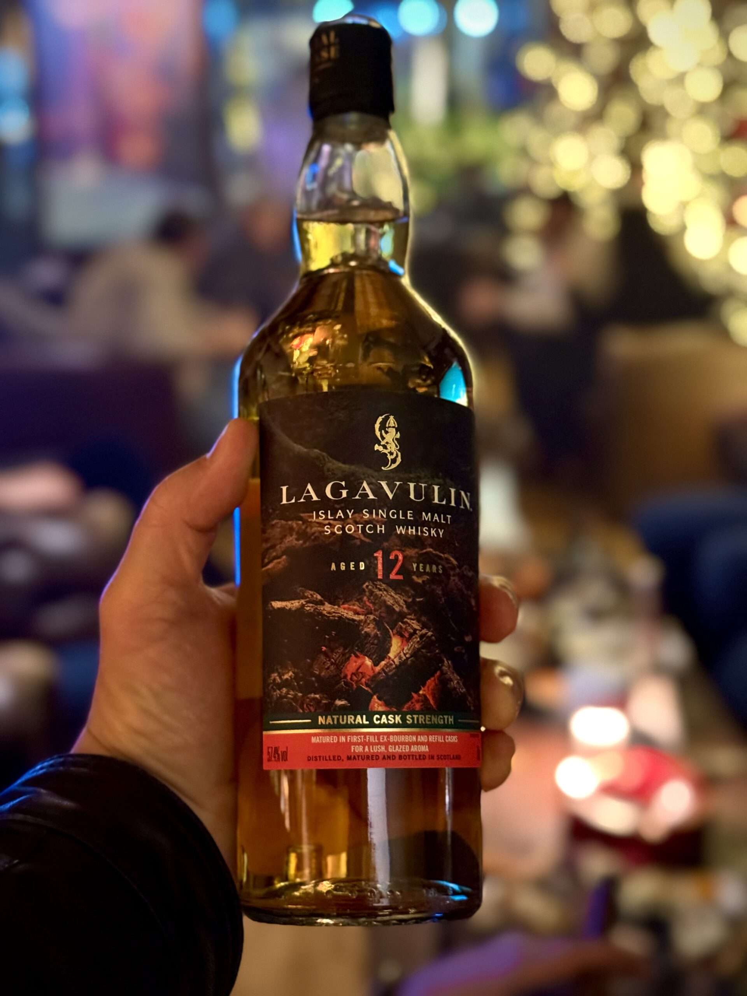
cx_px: 374
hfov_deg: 30.3
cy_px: 498
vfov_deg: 39.7
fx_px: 1381
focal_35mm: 48
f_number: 1.78
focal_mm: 6.76
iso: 640
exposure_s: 1/25
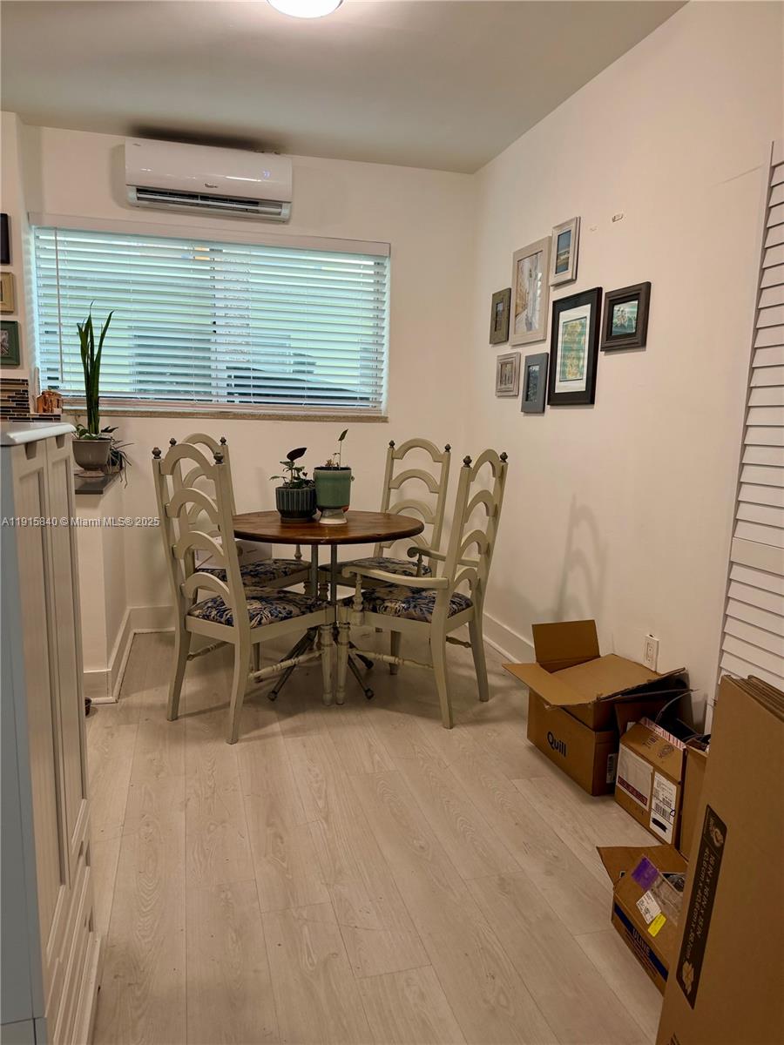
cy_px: 522
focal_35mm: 24
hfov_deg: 56.8
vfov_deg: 71.6
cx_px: 392
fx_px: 725
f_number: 1.78
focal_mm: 6.76
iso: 160
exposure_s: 1/120
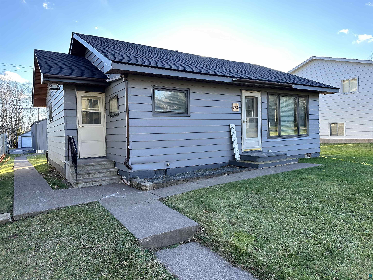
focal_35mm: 24
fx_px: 259
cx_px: 186
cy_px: 140
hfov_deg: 71.6
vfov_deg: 56.8
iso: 80
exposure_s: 1/587
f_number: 1.78
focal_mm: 6.86
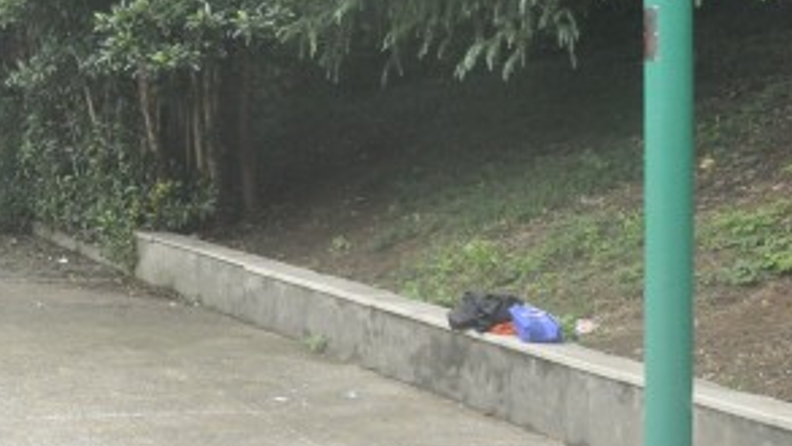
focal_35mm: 77
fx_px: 1617
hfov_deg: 24.6
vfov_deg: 15.5
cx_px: -189
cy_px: 36
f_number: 7.1
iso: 1600
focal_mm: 18
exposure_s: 1/200
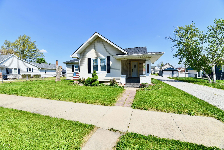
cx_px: 112
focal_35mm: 14
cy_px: 75
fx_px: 87
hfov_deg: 104.3
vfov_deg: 81.2
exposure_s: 1/640
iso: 640
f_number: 13
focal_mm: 14
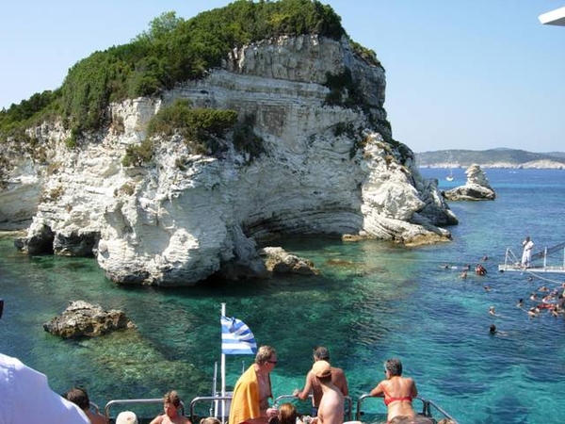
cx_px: 282
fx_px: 588
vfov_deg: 39.7
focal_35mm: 36
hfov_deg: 51.4
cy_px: 212
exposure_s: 1/264
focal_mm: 7.5
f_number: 5.4
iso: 50
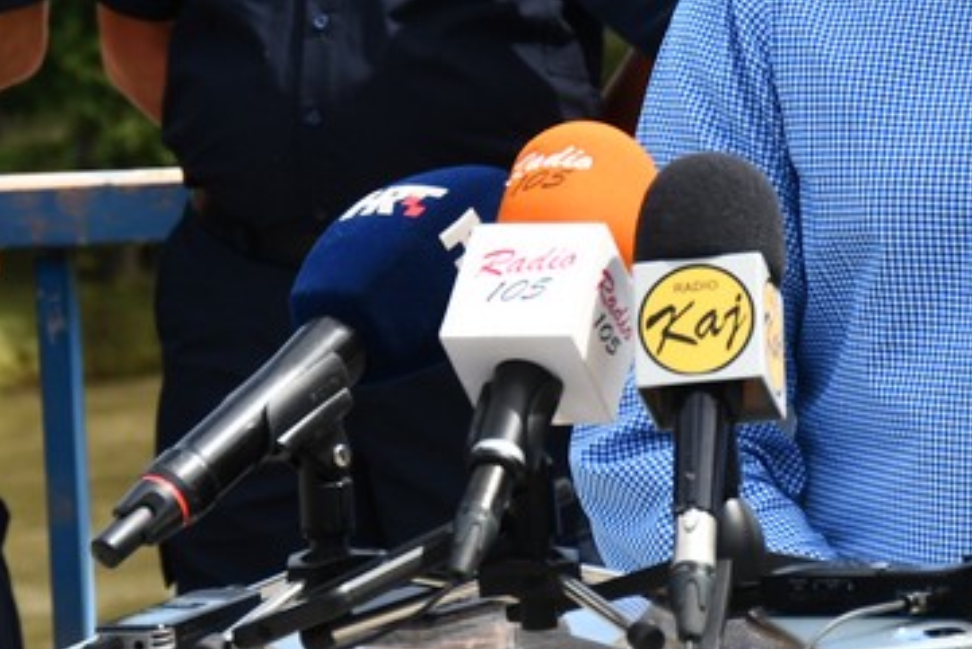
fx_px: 8049
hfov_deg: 6.9
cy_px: -158
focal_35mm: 298
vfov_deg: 4.6
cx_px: 808
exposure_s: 1/500
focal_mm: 70
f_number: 7.1
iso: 200
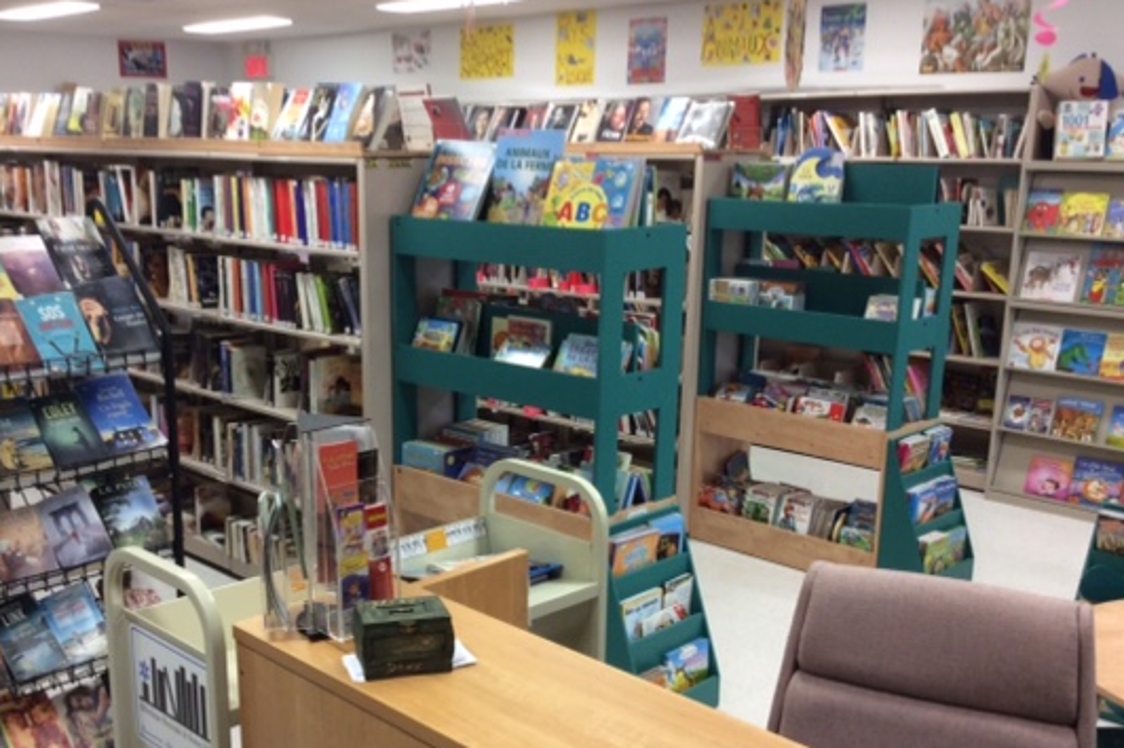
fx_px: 1248
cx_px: 458
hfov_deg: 48.2
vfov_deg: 33.3
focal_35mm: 40
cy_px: 444
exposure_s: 1/24
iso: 50
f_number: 2.4
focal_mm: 3.3
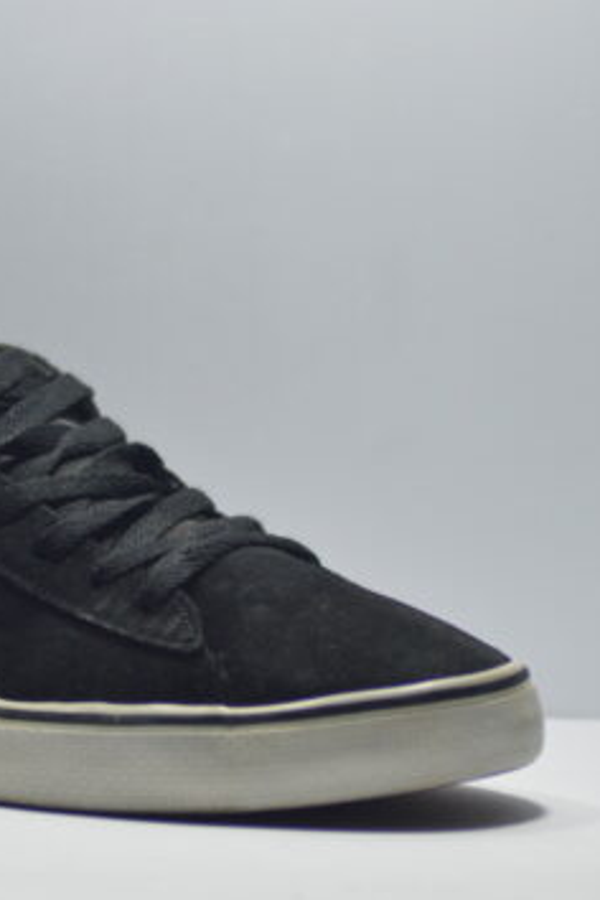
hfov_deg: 4.0
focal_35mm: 343
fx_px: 8570
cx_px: 15
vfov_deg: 6.0
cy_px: 444
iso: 500
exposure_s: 1/125
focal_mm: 135
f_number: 4.2
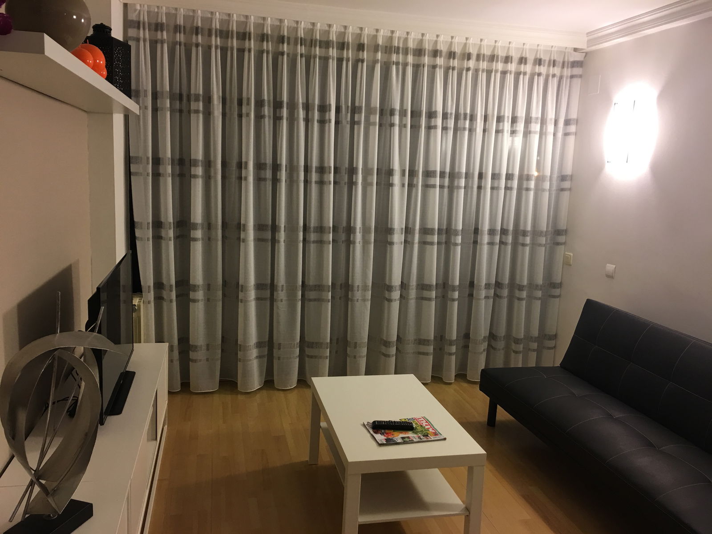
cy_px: 267
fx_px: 596
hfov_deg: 61.7
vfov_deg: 48.2
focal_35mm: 29
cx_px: 356
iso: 40
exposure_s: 1/17
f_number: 2.2
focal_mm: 4.15
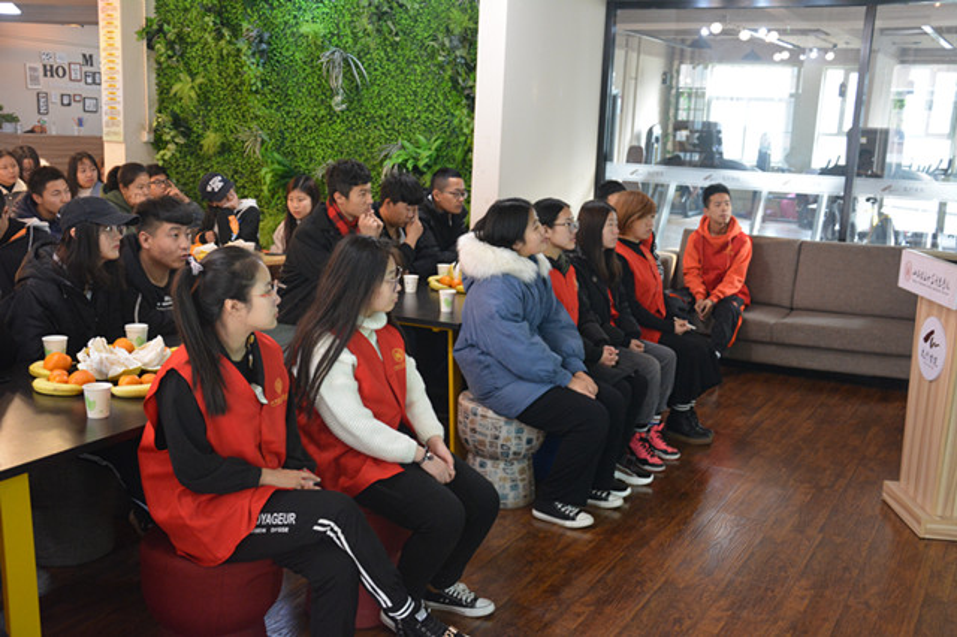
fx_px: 1036
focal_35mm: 39
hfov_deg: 49.6
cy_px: 318
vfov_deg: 34.2
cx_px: 478
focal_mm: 26
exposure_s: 1/30
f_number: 4
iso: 2000
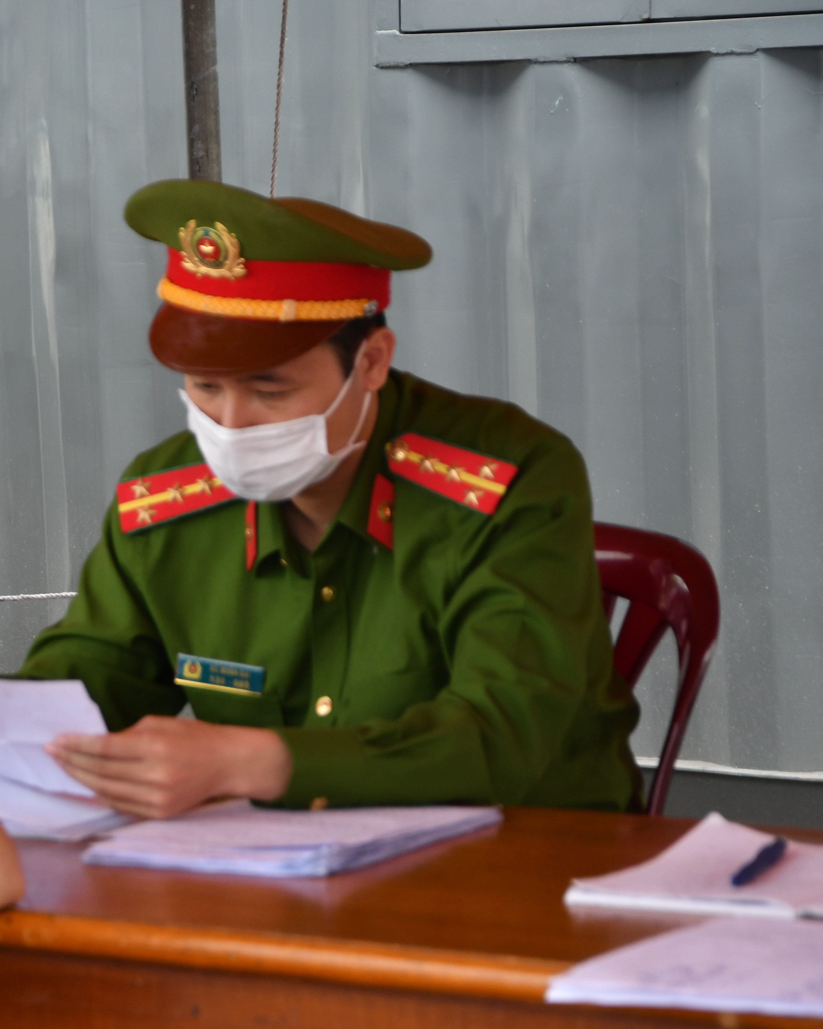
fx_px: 5237
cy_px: 526
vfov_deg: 11.2
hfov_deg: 8.9
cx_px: -2
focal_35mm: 172
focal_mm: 70
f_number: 5.3
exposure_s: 1/200
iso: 320
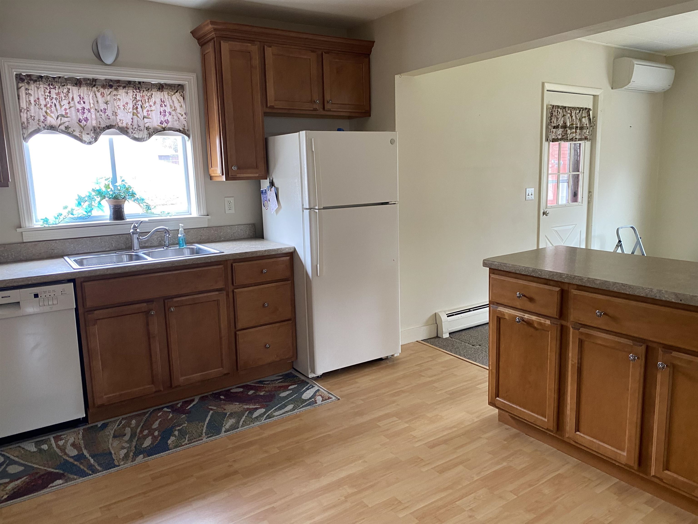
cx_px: 349
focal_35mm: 26
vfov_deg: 53.1
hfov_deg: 67.3
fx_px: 524
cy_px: 262
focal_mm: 4.25
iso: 200
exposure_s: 1/60
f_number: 1.8
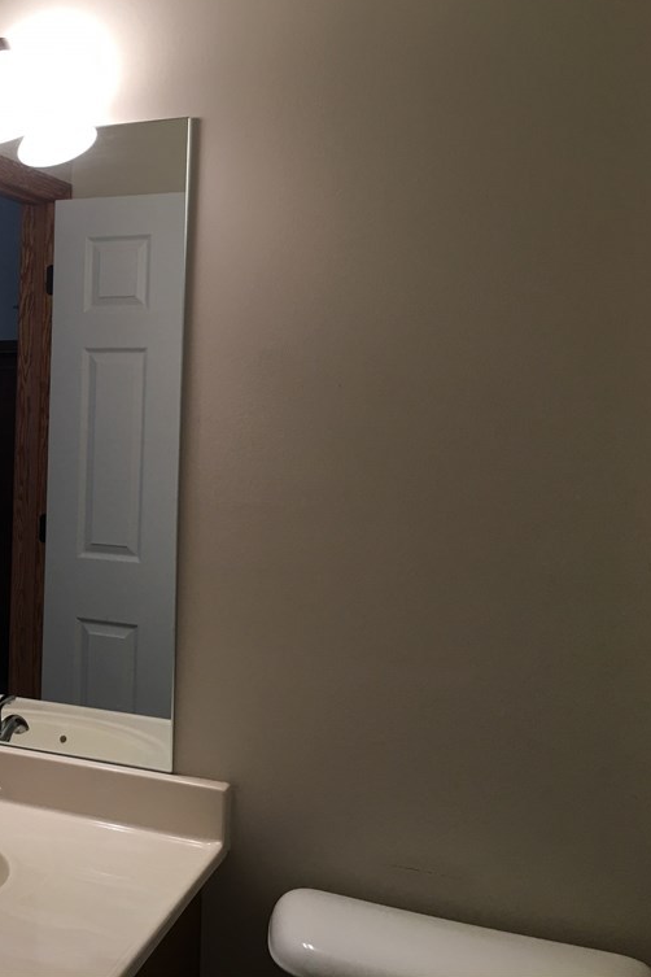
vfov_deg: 47.4
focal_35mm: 41
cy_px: 480
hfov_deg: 30.5
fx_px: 1112
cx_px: 13
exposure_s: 1/15
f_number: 2.2
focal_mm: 4.15
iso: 25
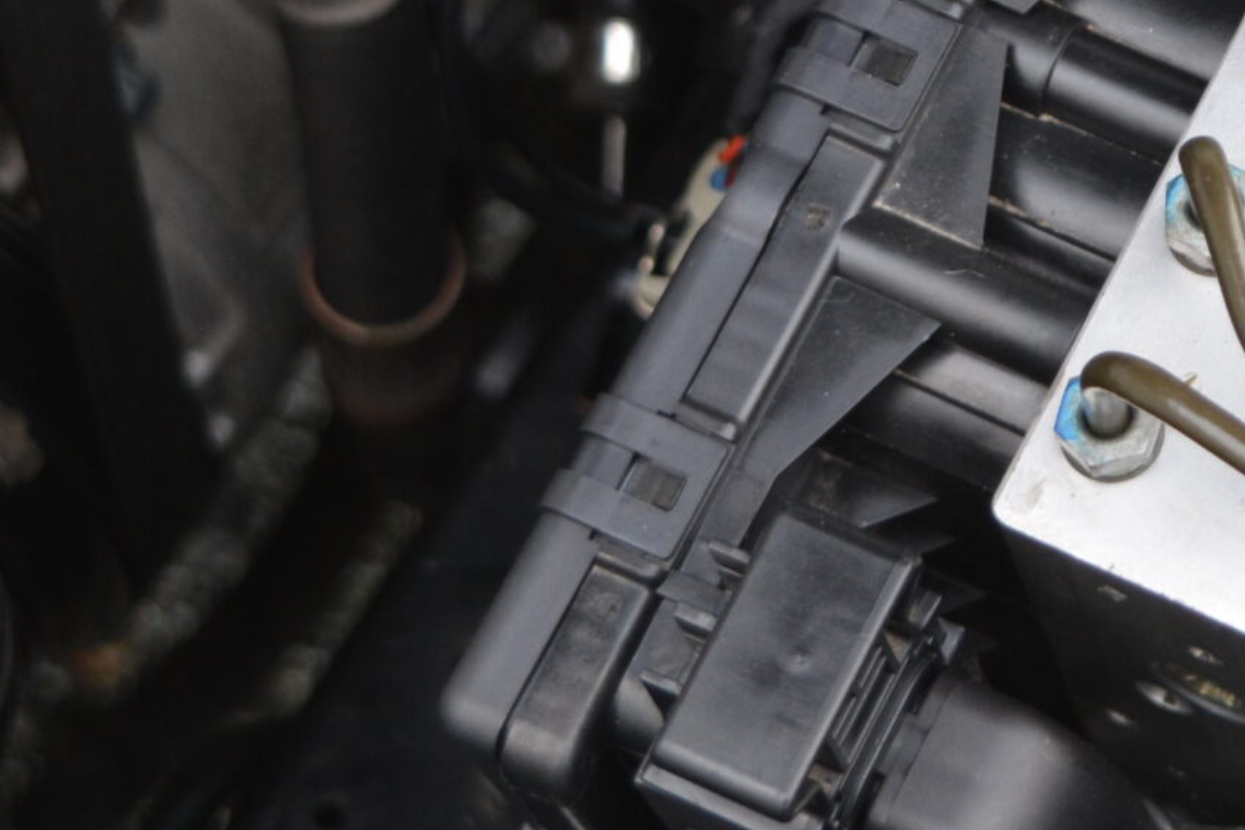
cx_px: 1445
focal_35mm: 154
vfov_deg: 8.9
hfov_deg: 13.0
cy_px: 217
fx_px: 5324
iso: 400
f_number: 4.5
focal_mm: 34
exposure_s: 1/80
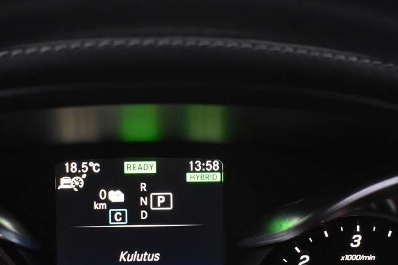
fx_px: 1153
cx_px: 136
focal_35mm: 104
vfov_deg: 12.9
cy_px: 275
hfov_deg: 19.5
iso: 1250
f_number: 5.6
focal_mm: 27
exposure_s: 1/15
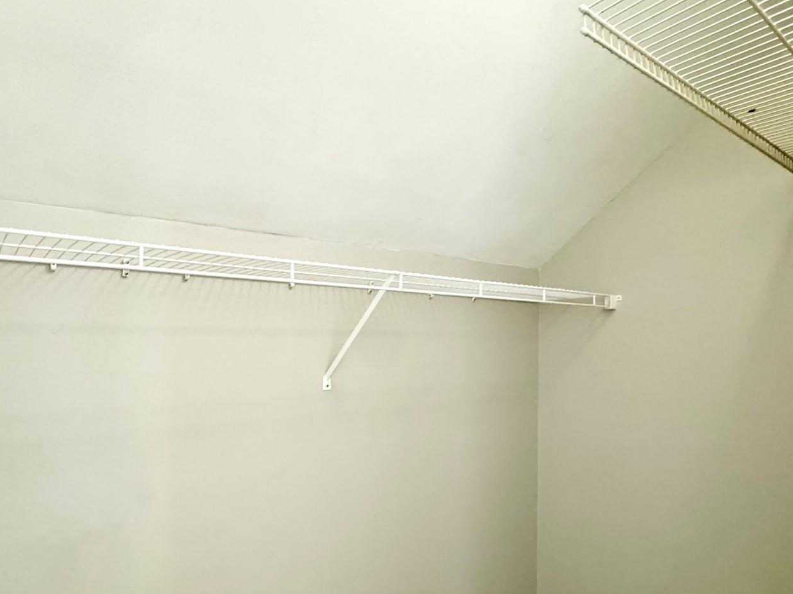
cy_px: 344
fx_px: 527
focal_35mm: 23
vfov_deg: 58.6
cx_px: 348
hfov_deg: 73.6
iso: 1000
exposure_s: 1/60
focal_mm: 2.22
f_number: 2.2
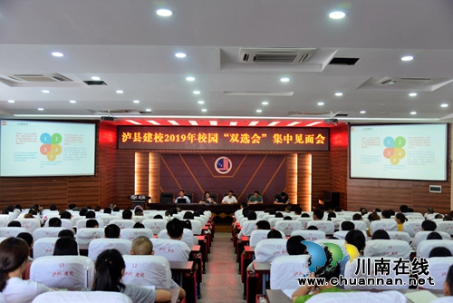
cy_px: 152
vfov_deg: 35.1
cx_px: 226
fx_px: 478
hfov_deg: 50.7
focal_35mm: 38
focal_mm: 38
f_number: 5
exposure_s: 1/60
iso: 1600
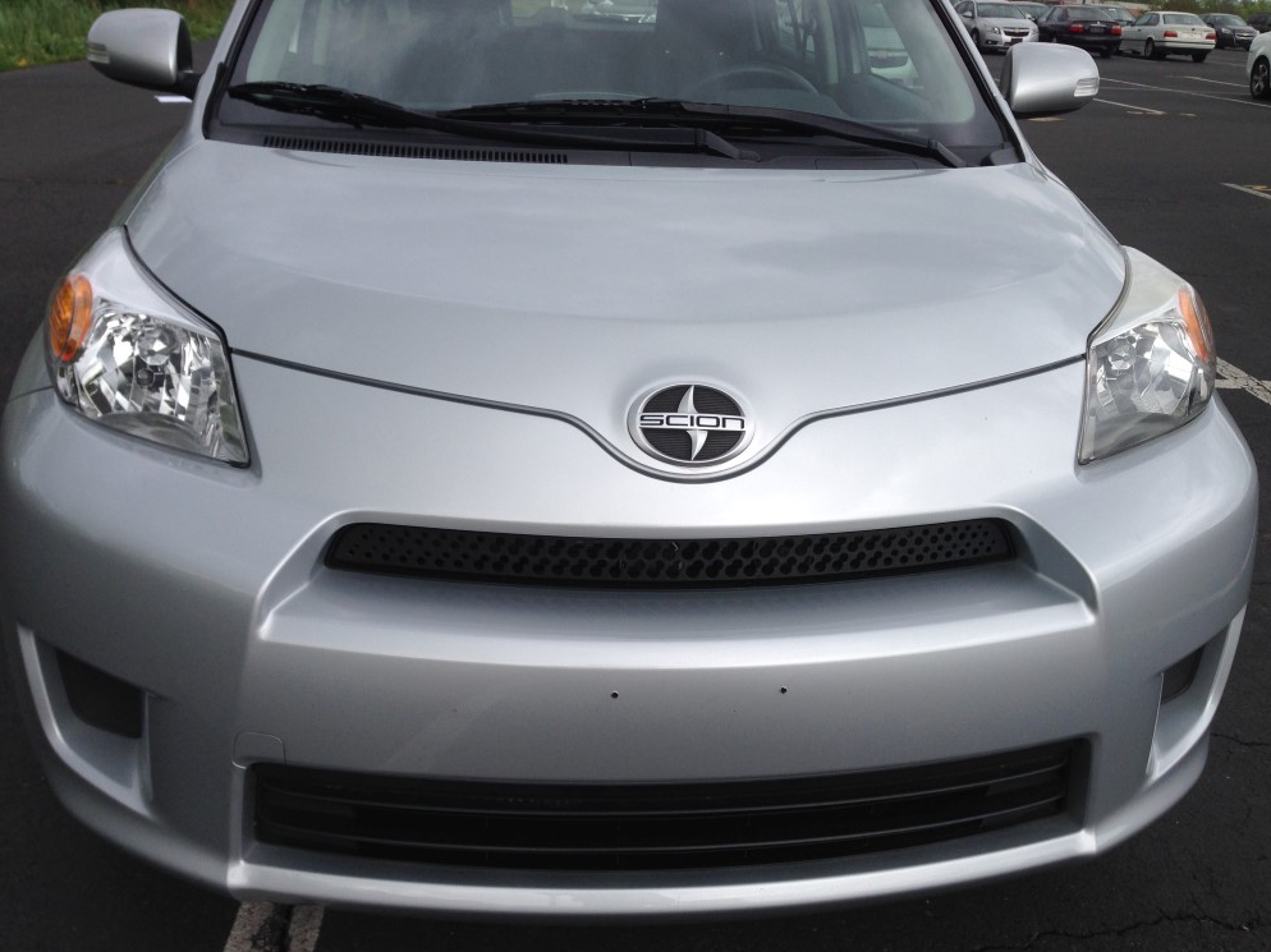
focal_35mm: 34
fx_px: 1248
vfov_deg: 41.8
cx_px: 639
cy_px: 489
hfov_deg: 54.0
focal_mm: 4.12
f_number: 2.4
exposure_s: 1/488
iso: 50
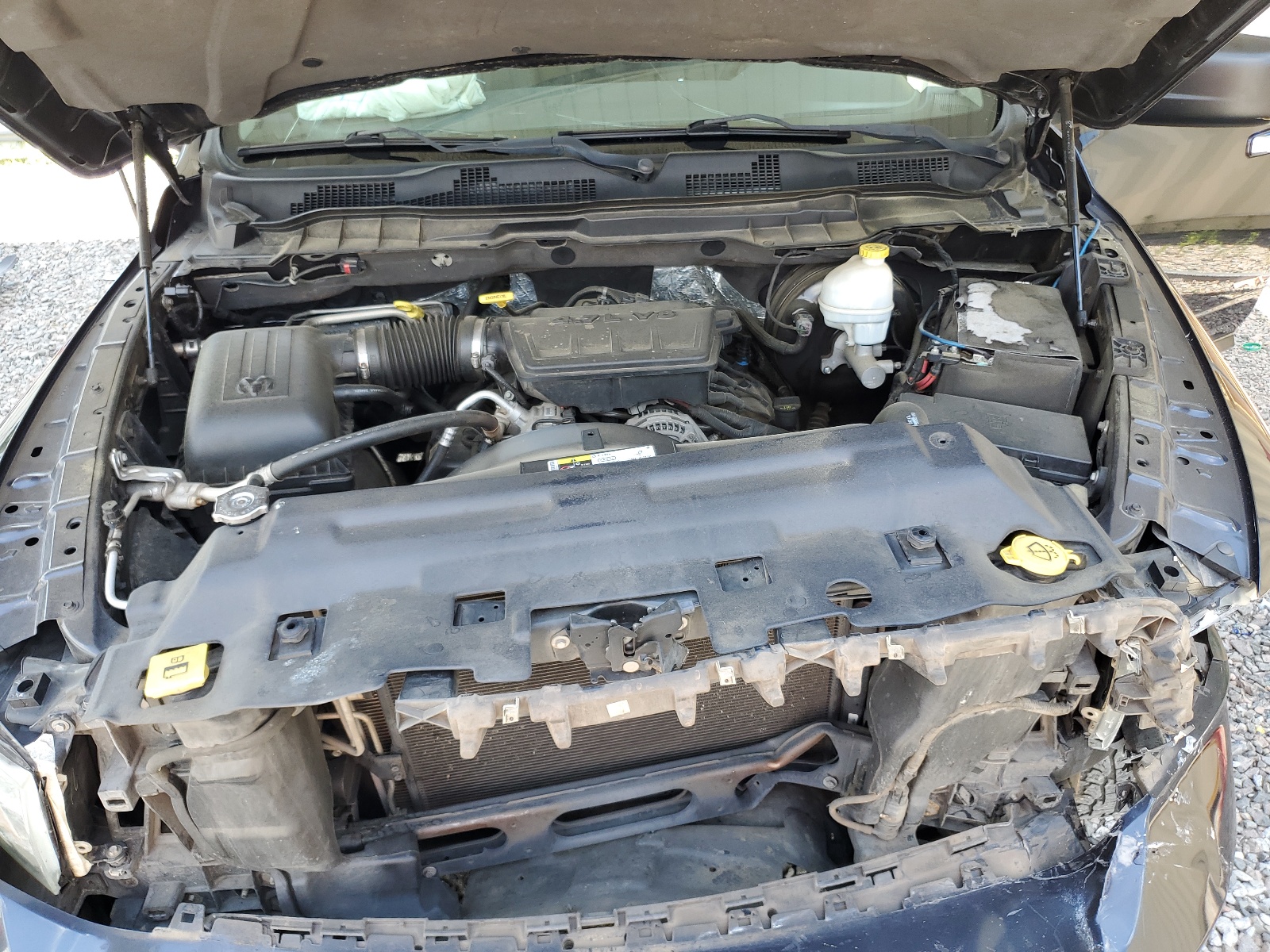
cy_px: 476
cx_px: 635
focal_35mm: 26
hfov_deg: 67.3
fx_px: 954
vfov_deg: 53.1
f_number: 1.5
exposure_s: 1/169
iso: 50
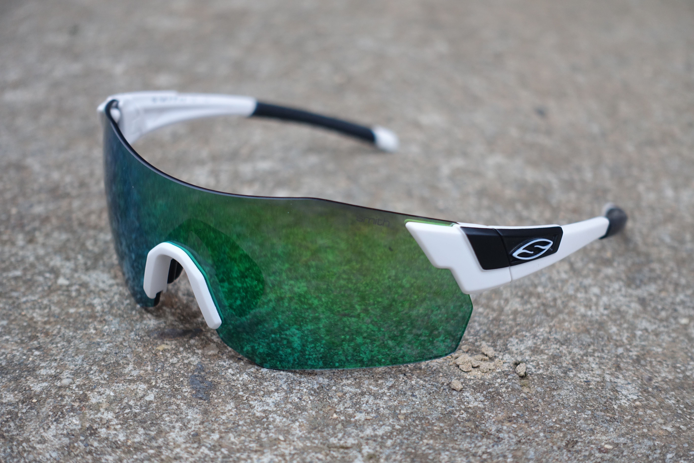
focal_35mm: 70
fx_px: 1349
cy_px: 232
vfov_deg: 19.5
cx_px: 347
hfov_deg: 28.8
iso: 250
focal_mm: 25.7
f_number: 2.8
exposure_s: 1/80
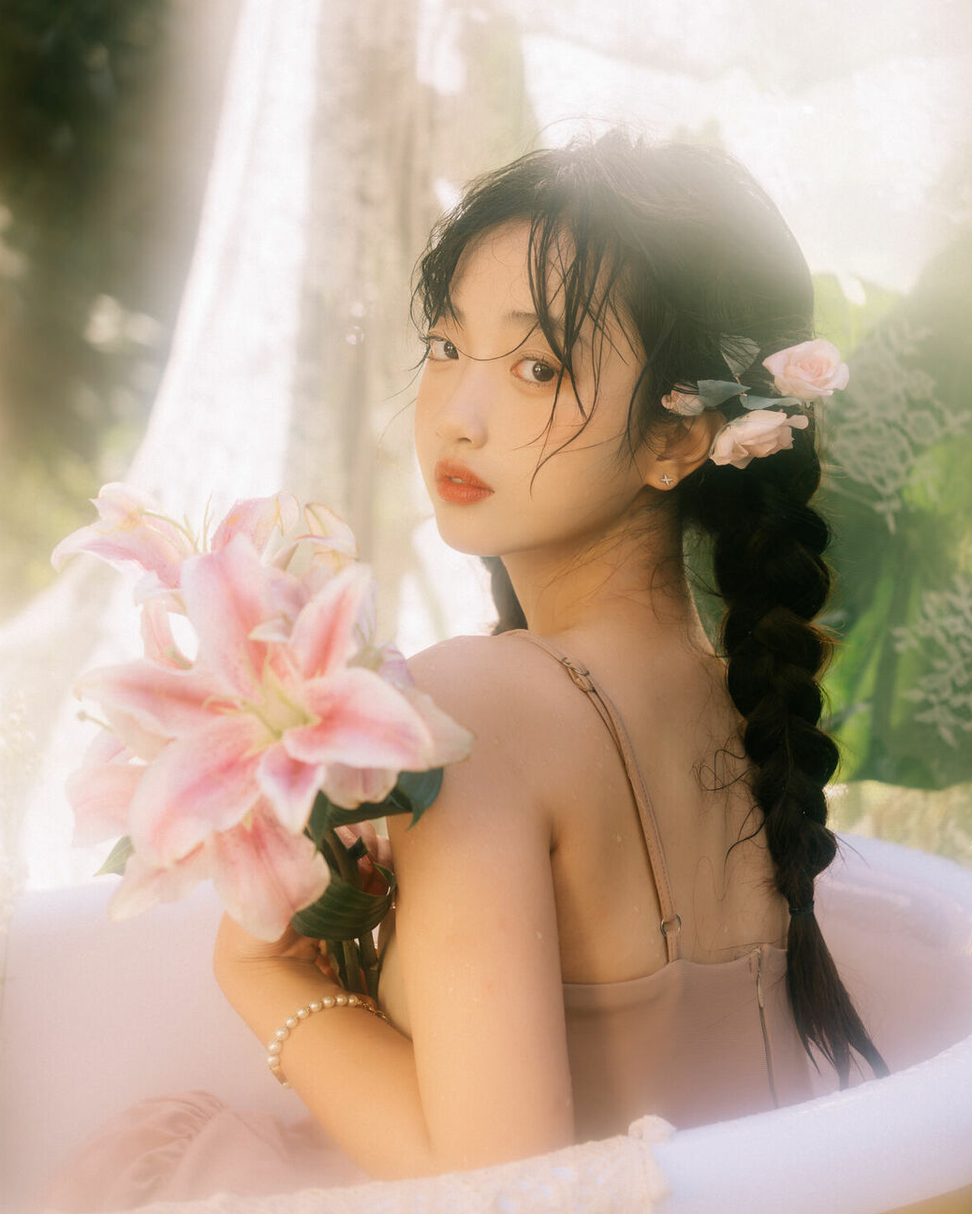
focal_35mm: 90
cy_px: 520
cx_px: 487
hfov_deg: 17.1
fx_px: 3236
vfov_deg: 21.2
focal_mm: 80
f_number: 4
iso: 100
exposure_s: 1/160
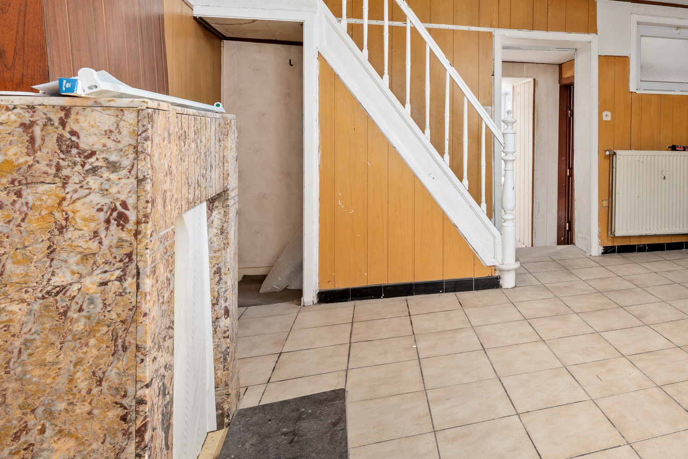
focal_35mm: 25
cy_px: 139
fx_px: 478
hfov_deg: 63.5
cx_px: 577
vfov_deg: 50.0
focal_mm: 14
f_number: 11
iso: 250
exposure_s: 2.5
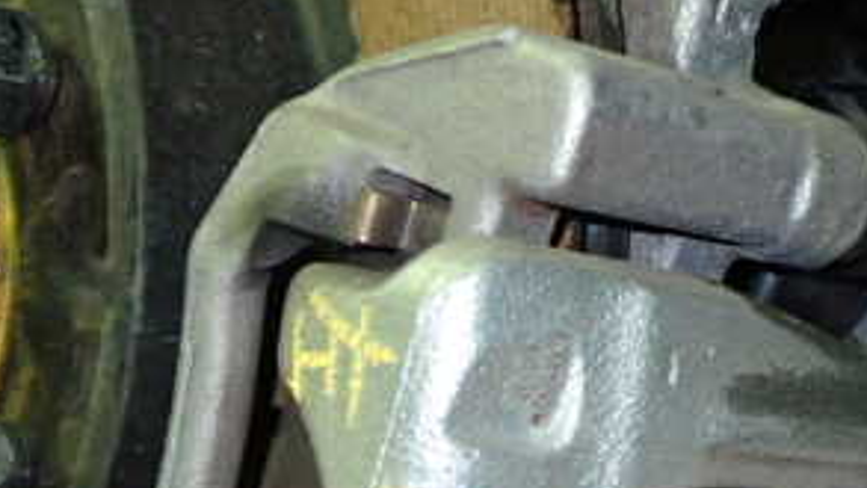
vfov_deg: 17.2
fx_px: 1541
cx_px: 586
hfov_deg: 31.2
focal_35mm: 67
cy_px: 583
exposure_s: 1/4
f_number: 6.3
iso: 400
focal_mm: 5.4
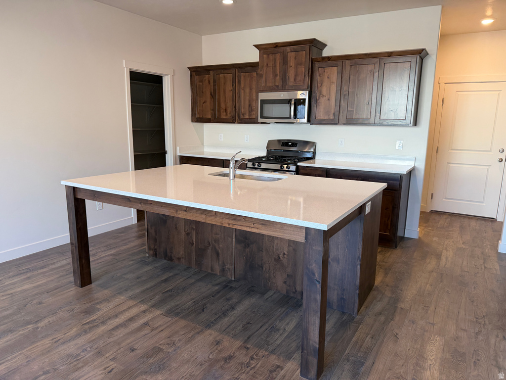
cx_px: 253
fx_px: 351
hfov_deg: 71.6
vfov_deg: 56.8
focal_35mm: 24
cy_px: 190
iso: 160
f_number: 1.78
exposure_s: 1/120
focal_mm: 6.76
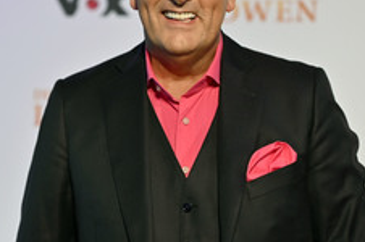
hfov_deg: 14.6
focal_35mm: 140
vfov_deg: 9.8
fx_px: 1417
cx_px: 86
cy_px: 110
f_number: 2.8
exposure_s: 1/400
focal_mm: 70
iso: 1250
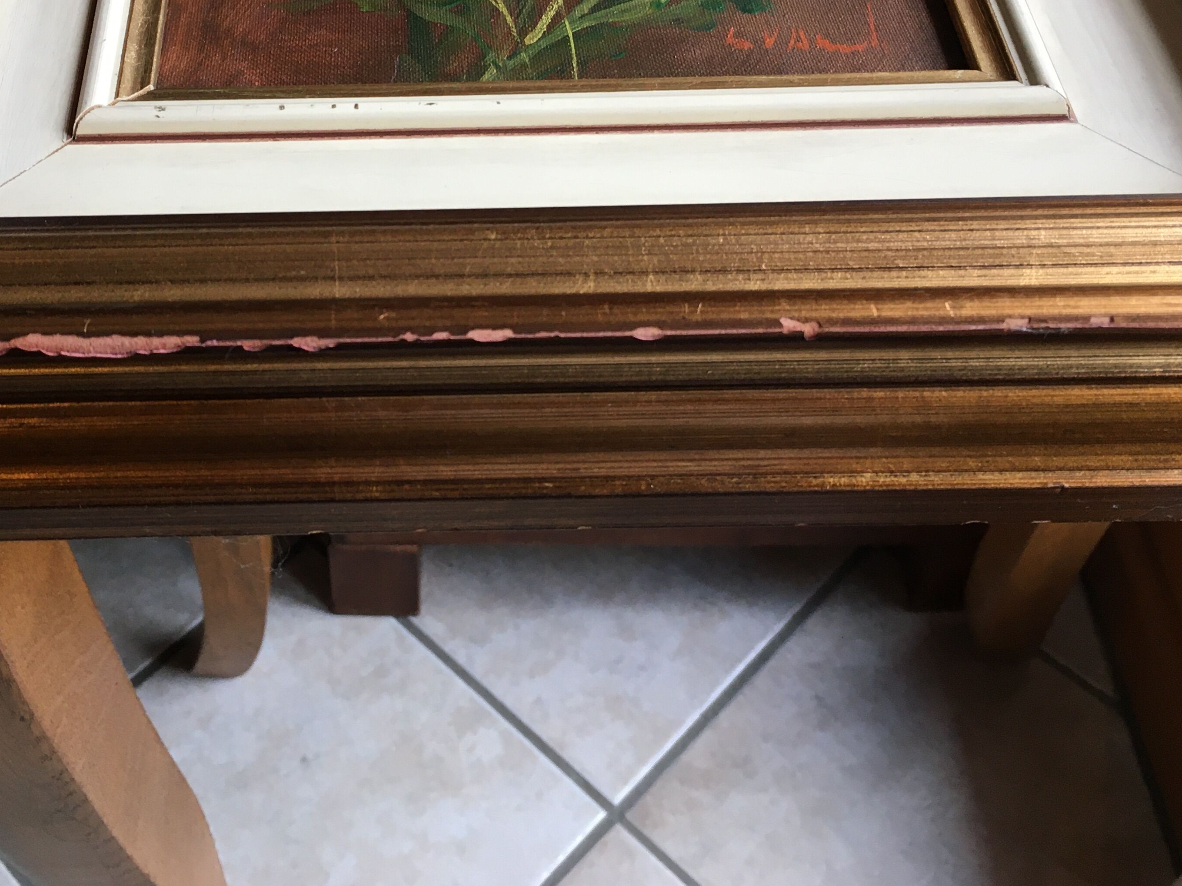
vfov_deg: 33.2
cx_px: 412
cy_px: 273
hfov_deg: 43.4
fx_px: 1468
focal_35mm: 43
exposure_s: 1/33
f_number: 2.2
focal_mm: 4.15
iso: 50
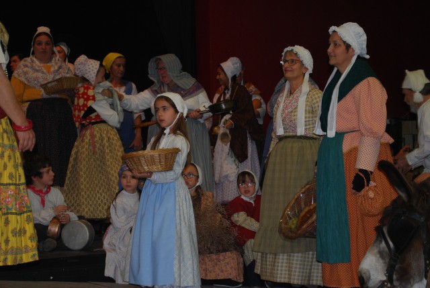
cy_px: 144
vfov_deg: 16.6
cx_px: 215
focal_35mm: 82
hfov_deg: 24.6
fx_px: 987
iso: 360
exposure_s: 1/60
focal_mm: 55
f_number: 5.6
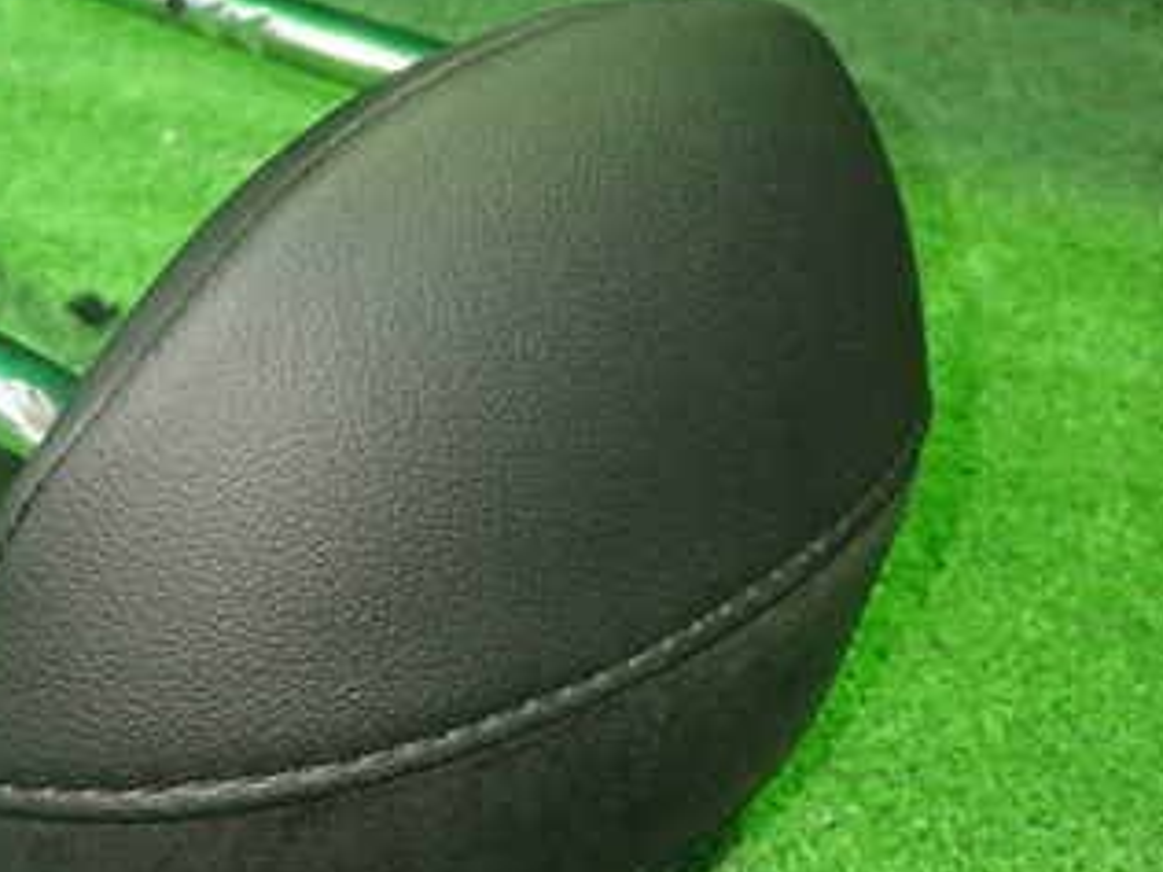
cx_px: 173
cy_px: 482
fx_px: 1915
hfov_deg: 32.5
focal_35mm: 57
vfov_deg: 25.6
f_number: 2.3
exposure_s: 1/30
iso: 800
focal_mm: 5.4
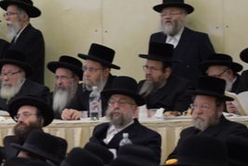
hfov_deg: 7.6
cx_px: -102
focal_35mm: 266
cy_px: 137
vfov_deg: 5.2
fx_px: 1834
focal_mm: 70
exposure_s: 1/125
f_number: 2.8
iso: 800
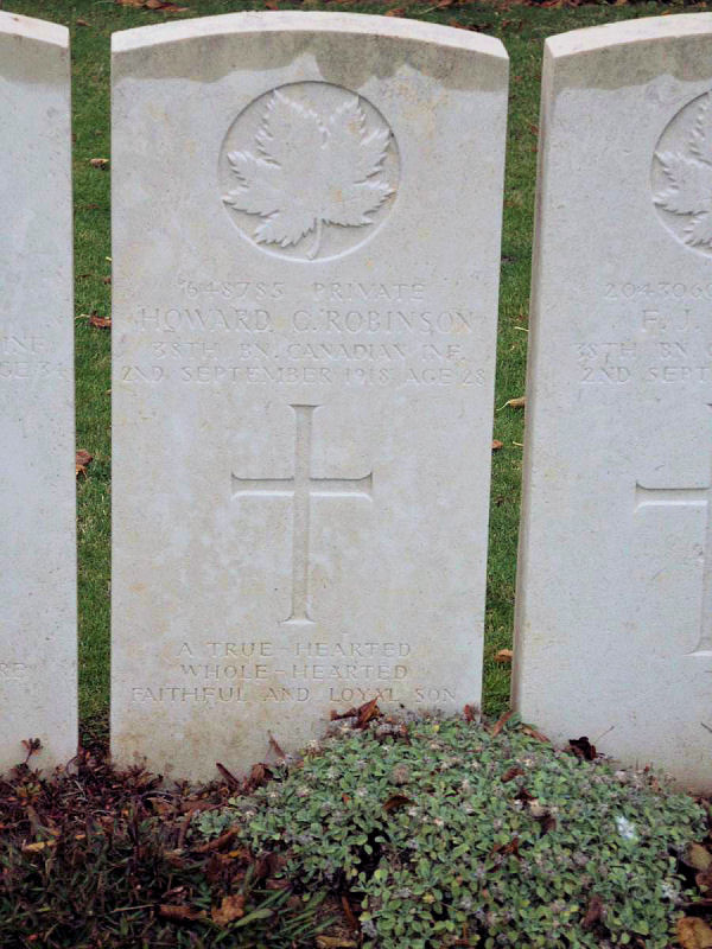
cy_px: 474
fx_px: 3346
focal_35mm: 122
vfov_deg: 16.1
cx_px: 356
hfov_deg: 12.1
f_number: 3.5
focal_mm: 30.87
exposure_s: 1/500
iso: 100
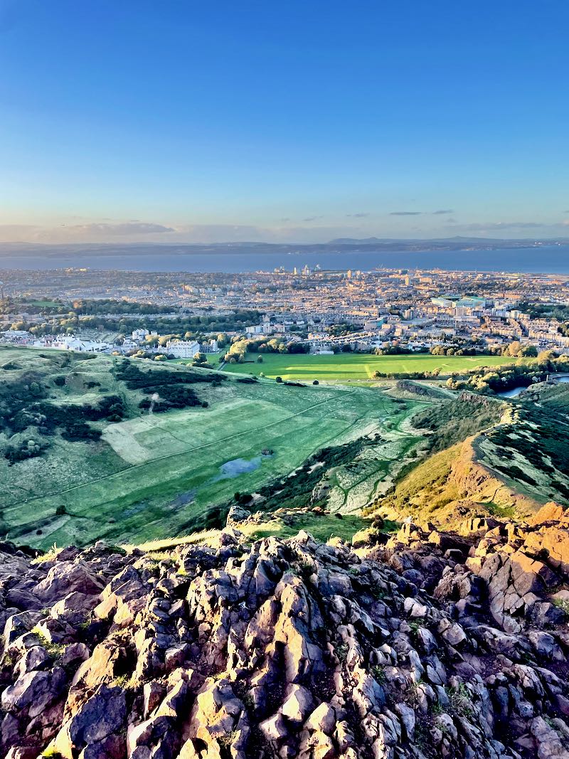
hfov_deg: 53.1
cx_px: 284
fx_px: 570
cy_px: 380
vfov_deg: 67.3
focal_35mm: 26
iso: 32
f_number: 1.6
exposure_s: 1/622
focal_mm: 4.2
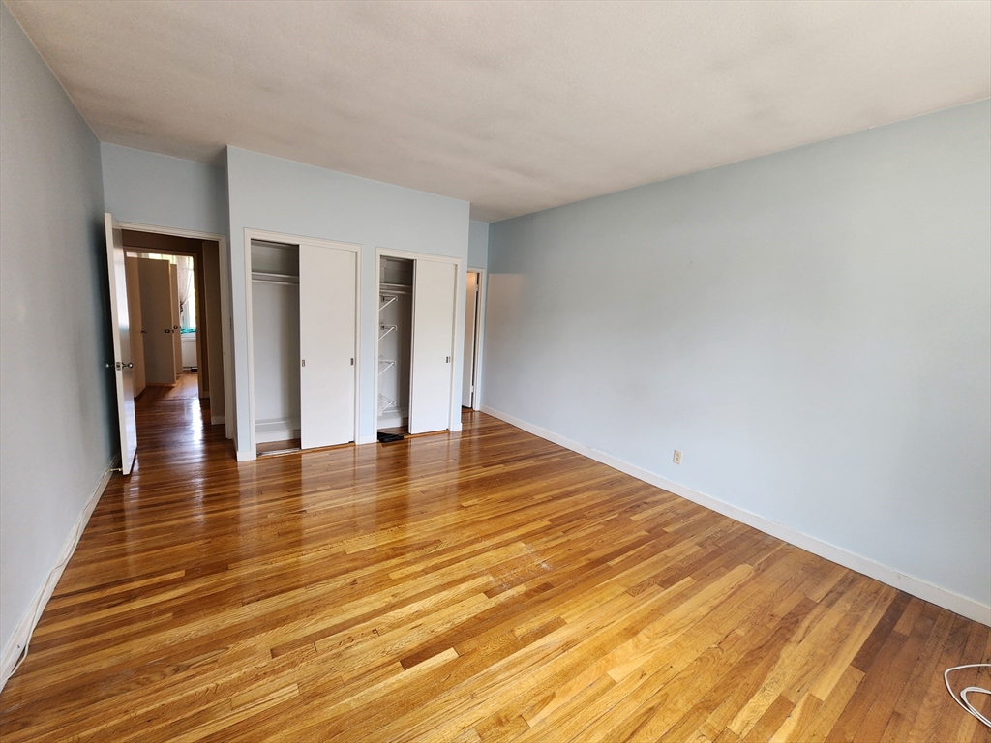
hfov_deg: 106.2
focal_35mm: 13
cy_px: 372
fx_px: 372
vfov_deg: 89.9
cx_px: 496
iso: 125
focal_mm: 2.2
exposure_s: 1/60
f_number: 2.2
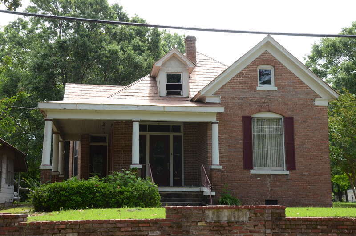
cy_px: 118
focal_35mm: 48
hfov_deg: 41.2
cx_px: 178
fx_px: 474
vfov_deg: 28.0
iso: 200
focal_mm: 32
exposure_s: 1/200
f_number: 8
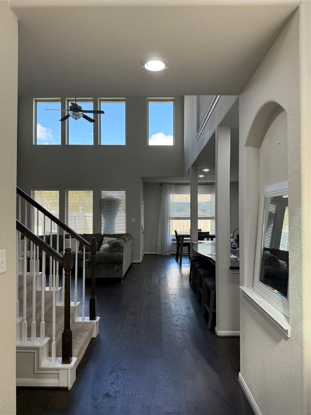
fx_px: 287
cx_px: 156
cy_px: 208
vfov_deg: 71.6
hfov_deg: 56.8
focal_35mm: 24
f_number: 1.78
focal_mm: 6.76
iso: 160
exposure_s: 1/240
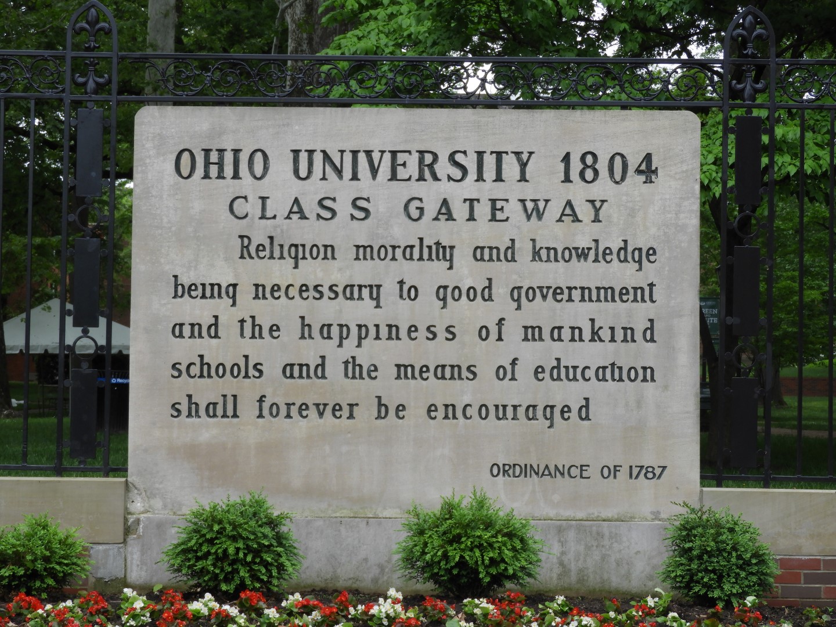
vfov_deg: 14.1
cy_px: 314
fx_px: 2536
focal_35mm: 105
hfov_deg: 18.7
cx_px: 418
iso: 100
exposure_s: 1/160
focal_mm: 18.8
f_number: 4.8
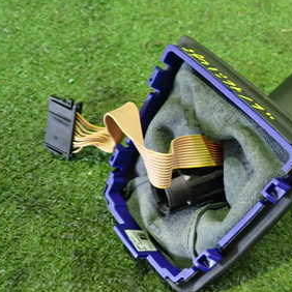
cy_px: 128
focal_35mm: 47
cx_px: 251
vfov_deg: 36.0
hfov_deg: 34.5
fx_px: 449
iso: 640
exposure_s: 1/30
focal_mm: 4.5
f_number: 2
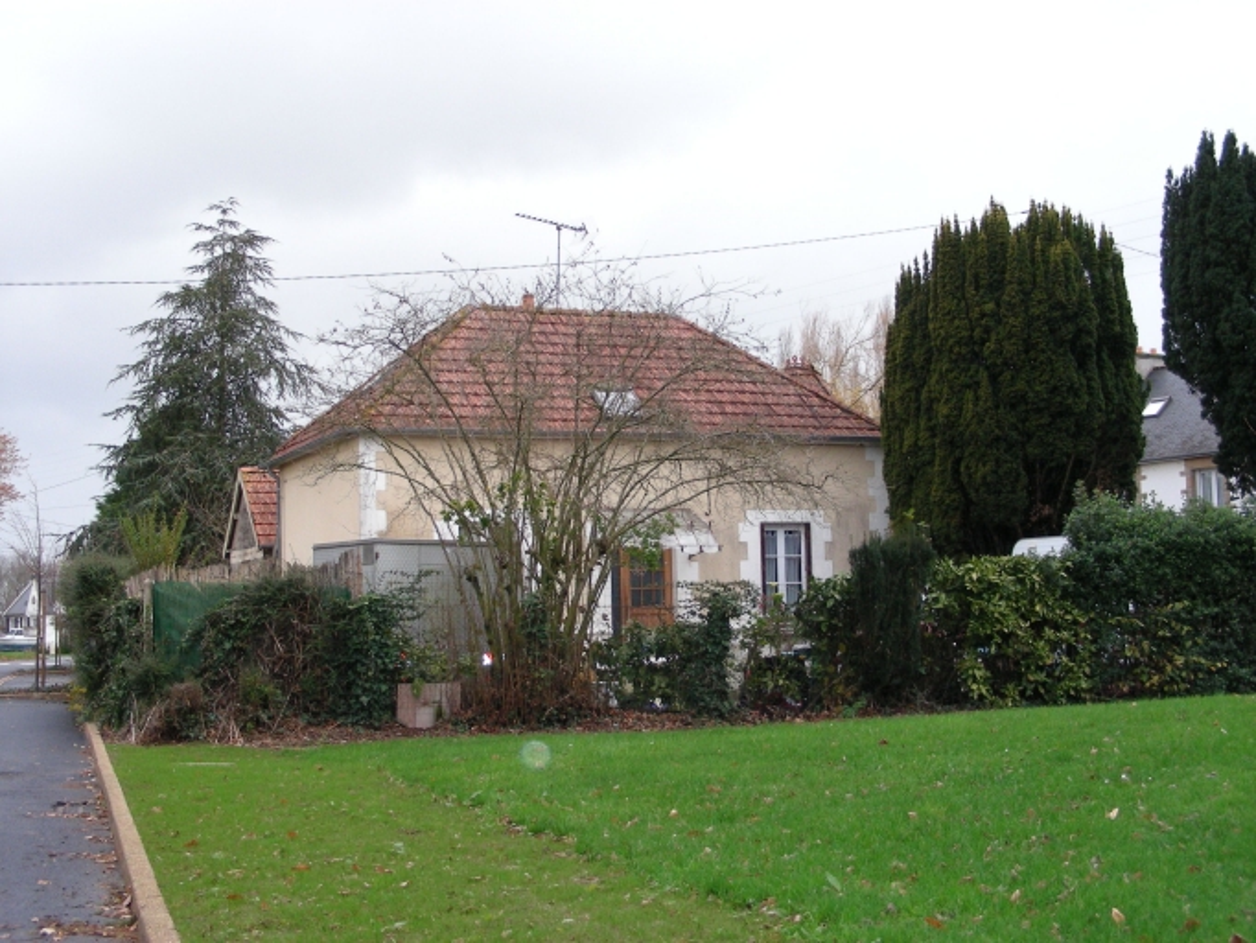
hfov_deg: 39.6
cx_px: 628
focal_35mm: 48
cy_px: 472
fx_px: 1742
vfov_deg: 30.3
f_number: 3.5
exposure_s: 1/60
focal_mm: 8
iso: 157
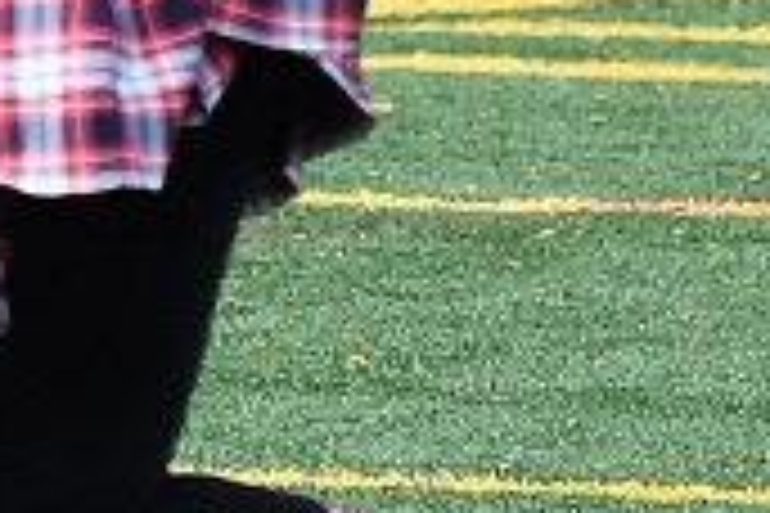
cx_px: -480
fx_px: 16633
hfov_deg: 2.6
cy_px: 184
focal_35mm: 778
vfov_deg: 1.8
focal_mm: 95
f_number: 4
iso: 250
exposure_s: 1/1000
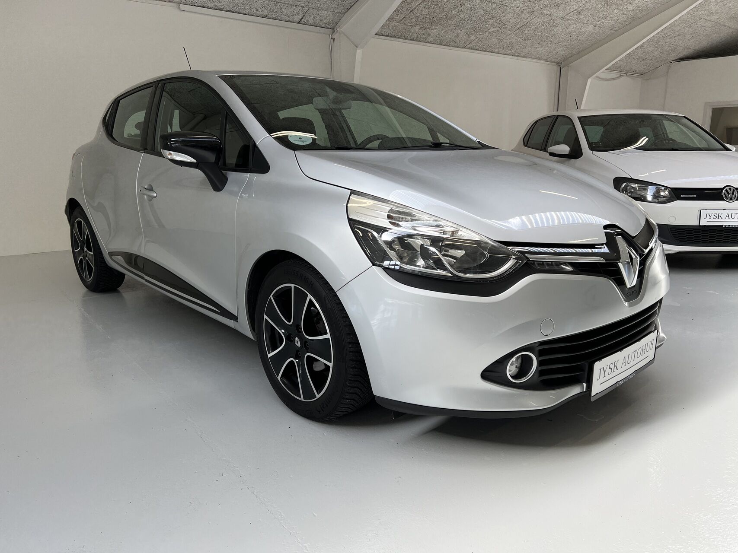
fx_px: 554
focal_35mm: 26
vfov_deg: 53.1
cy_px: 276
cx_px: 369
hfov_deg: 67.3
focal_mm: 5.7
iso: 50
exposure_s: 1/323
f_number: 1.5
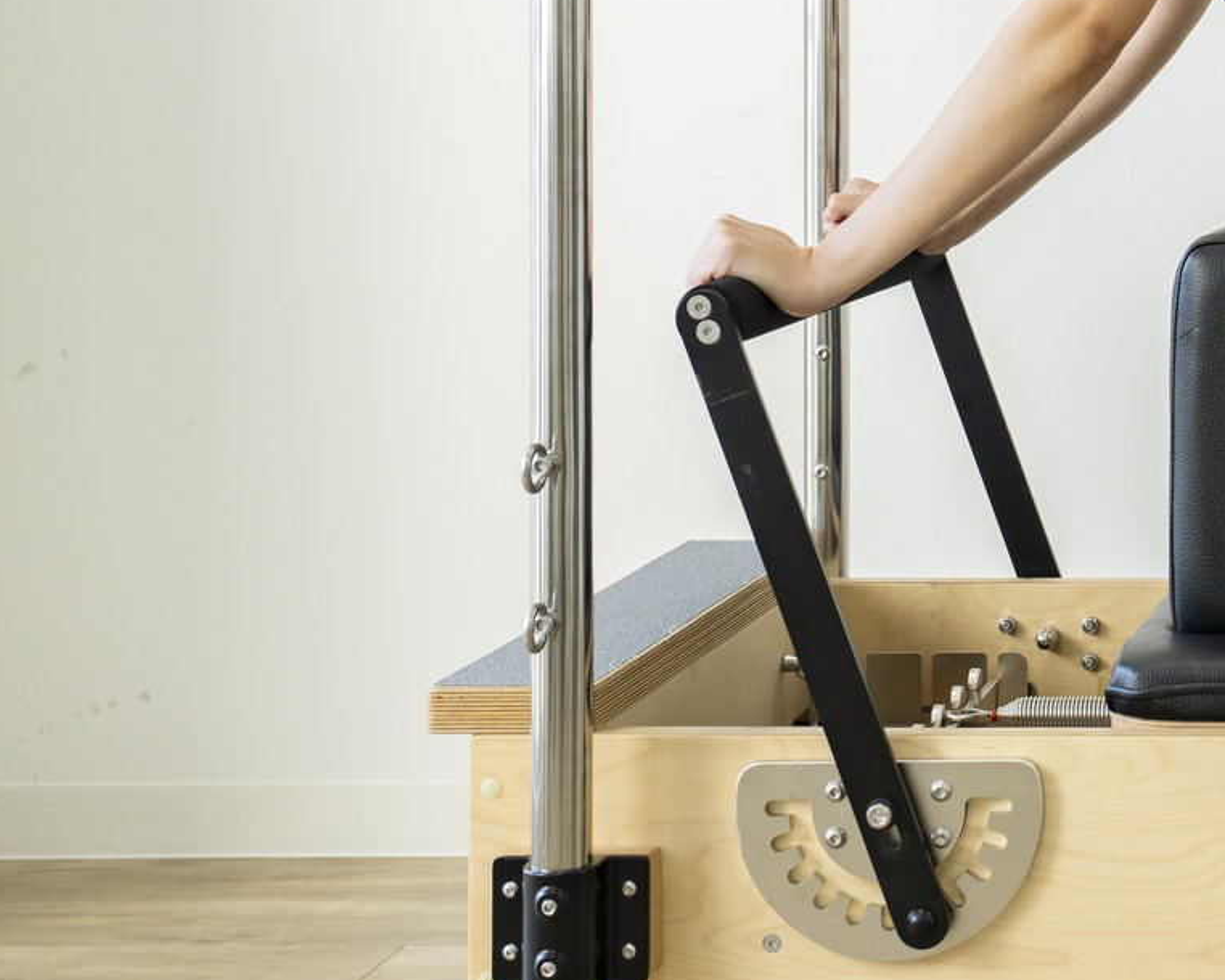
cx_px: 1600
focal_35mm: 96
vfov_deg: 15.7
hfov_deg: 18.5
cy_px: -46
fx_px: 3481
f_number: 5
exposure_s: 1/320
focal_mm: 39
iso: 500
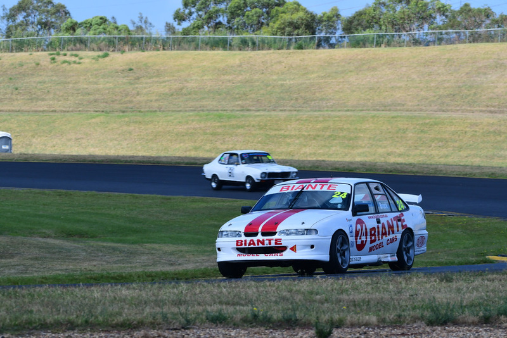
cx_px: 254
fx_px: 4226
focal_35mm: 300
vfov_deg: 4.6
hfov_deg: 6.9
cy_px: 169
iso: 500
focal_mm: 200
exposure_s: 1/640
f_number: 11
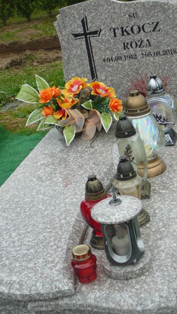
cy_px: 157
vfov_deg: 36.6
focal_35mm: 57
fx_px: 475
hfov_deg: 21.1
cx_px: 106
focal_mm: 7.8
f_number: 3.4
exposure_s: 1/250
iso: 80
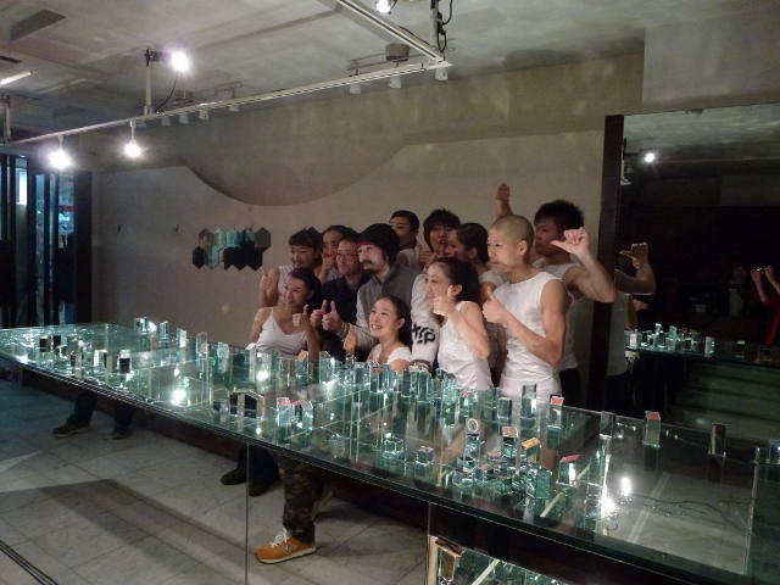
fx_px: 541
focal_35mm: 24
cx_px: 390
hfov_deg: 71.6
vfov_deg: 56.8
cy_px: 292
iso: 400
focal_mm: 4.3
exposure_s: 1/40
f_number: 3.3
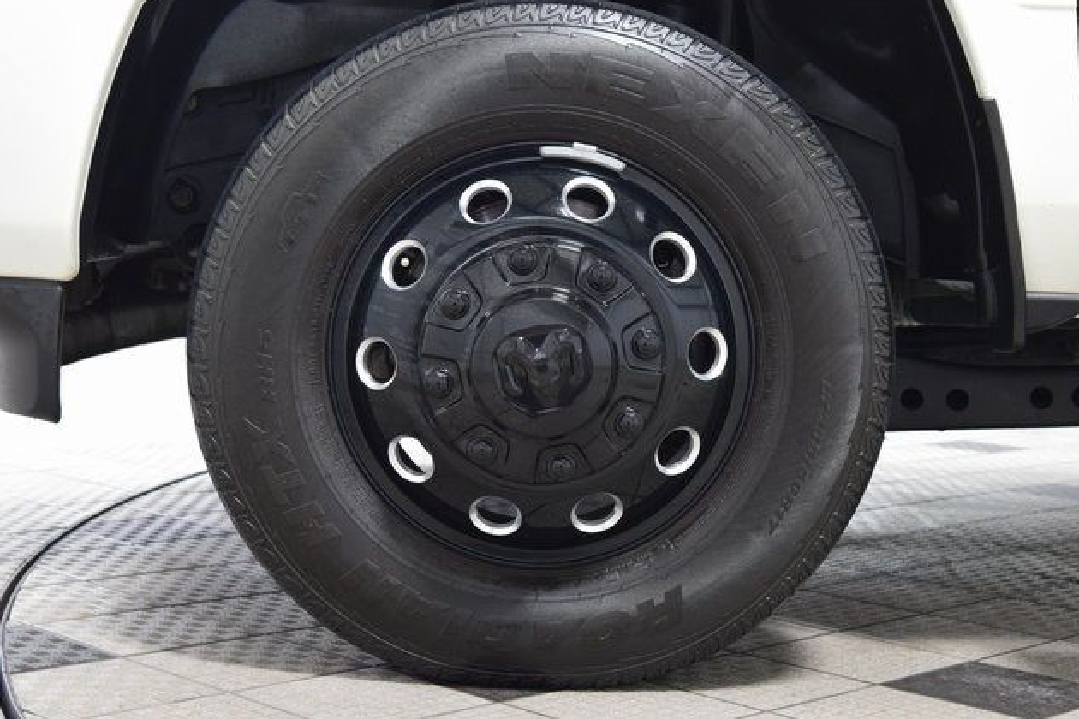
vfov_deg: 21.2
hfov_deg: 31.4
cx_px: 546
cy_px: 357
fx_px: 1918
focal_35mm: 64
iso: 1600
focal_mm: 42
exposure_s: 1/15
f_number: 6.3
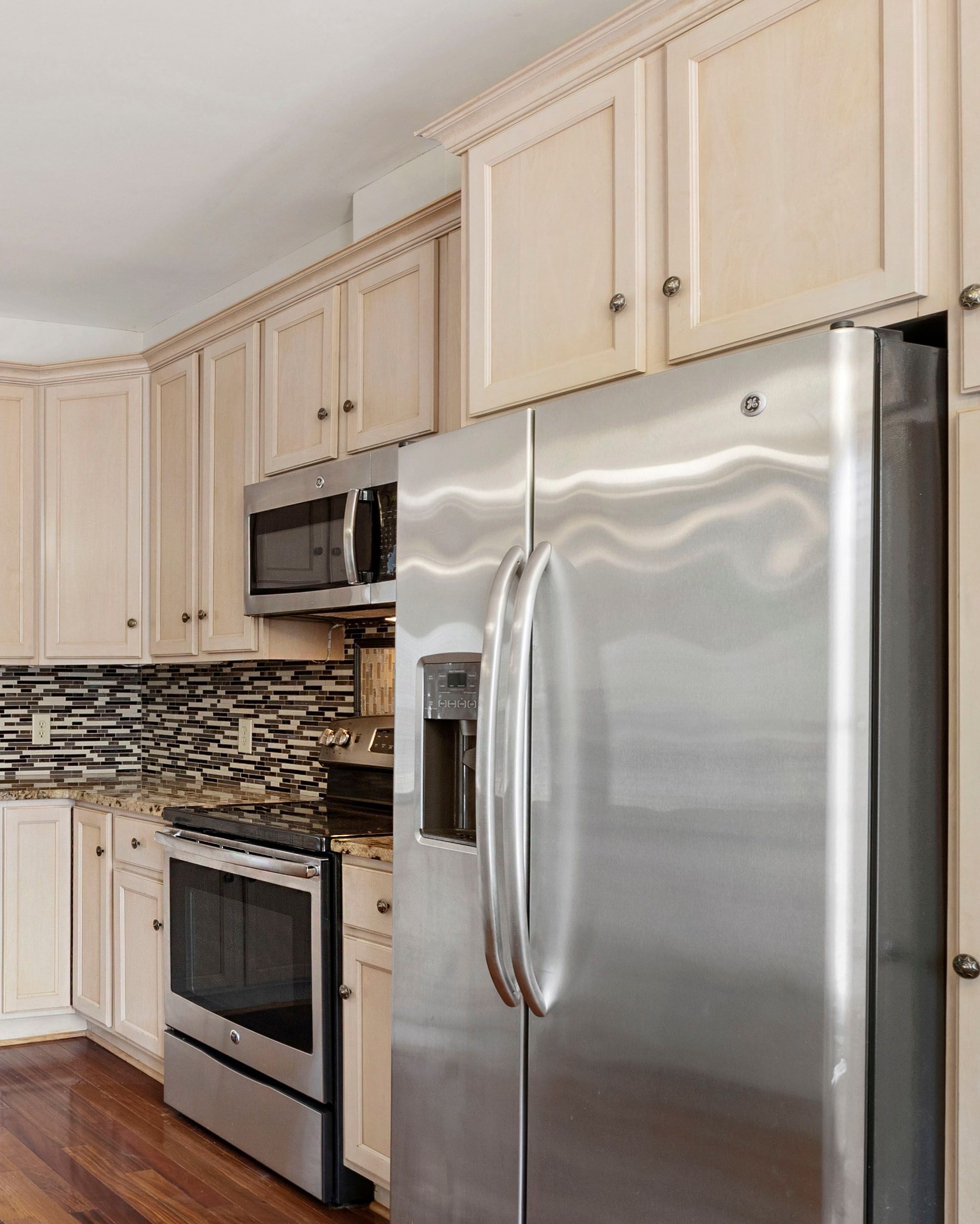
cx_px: -53
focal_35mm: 32
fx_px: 1160
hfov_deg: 39.1
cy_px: 652
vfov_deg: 55.6
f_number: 8
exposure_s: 1.3
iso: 100
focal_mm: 10
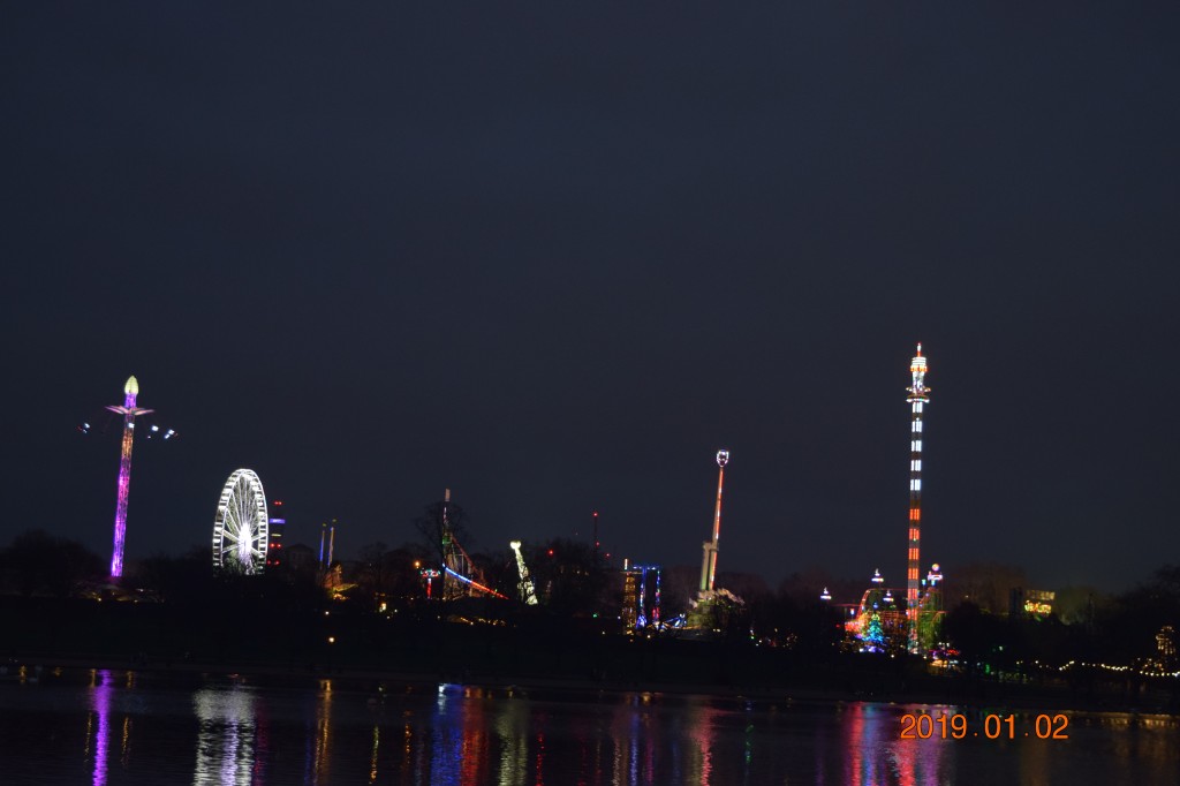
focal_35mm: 60
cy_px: 393
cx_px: 590
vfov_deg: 22.6
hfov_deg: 33.4
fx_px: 1966
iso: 800
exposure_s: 1/20
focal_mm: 40
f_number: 4.8
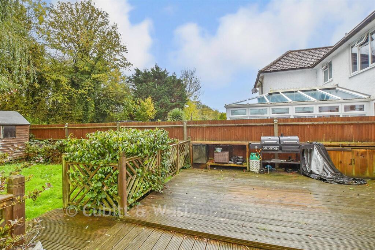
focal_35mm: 15
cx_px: 188
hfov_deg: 100.4
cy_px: 125
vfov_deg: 77.3
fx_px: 156
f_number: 8
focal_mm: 10
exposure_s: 1/250
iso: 320
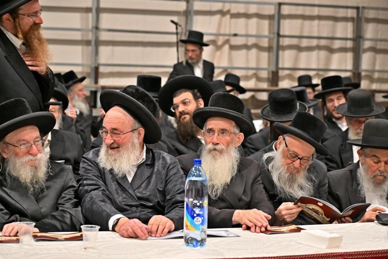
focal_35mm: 80
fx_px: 862
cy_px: 130
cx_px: 194
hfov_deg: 25.4
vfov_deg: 17.1
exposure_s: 1/200
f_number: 4
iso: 1250
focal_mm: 80
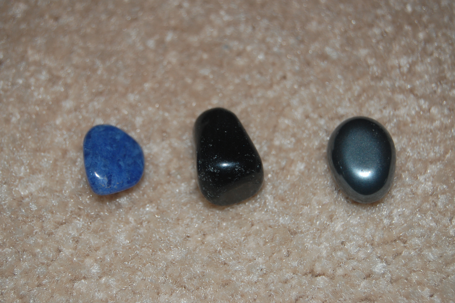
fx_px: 1042
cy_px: 152
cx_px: 228
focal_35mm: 82
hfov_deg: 24.6
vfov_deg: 16.5
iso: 400
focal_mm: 55
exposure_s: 1/60
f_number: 5.6
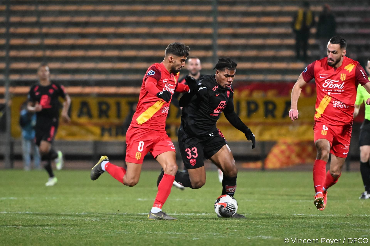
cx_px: 185
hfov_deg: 3.4
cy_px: 123
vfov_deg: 2.3
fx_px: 6165
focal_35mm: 600
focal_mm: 400
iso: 6400
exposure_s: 1/500
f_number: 4
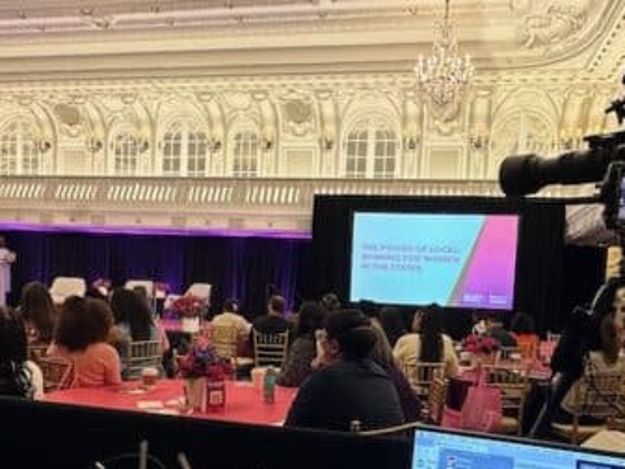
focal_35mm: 32
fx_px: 578
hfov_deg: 56.7
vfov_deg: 43.3
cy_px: 328
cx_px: 342
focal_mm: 2.22
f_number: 2.2
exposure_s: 1/50
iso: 160
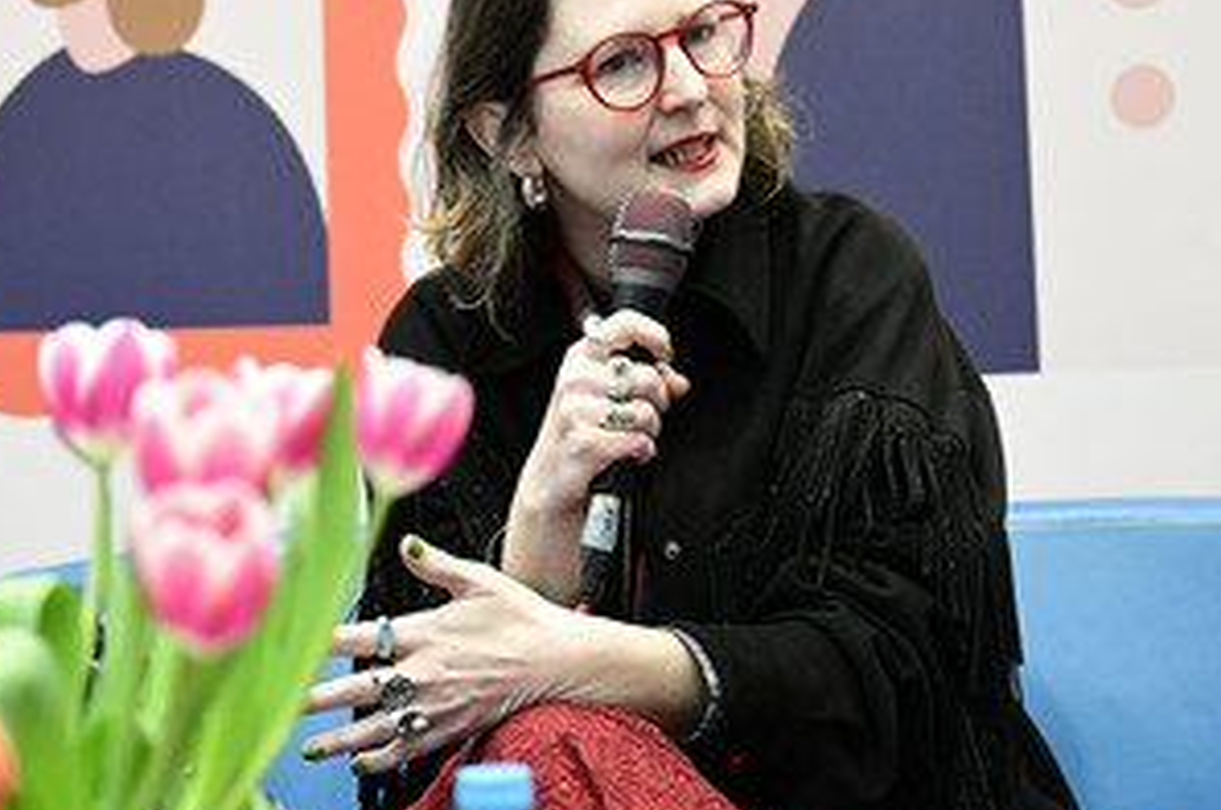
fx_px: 2573
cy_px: 370
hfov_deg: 26.7
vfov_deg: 17.9
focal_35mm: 76
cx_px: 602
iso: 3200
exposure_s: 1/250
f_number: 3.2
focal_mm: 50
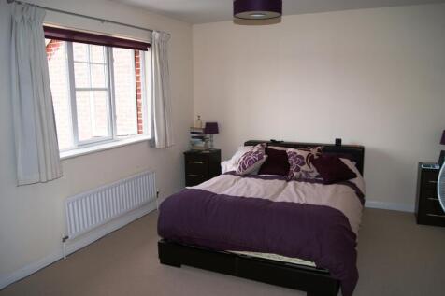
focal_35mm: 27
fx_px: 334
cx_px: 222
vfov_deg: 47.9
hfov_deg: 67.4
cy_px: 148
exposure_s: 1/160
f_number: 4
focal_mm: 18
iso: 125
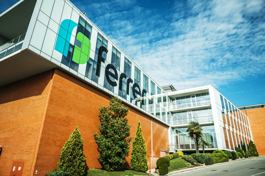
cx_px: 132
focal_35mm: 24
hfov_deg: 73.7
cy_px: 88
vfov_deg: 53.1
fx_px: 177
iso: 400
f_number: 5
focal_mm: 16
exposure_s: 1/2500
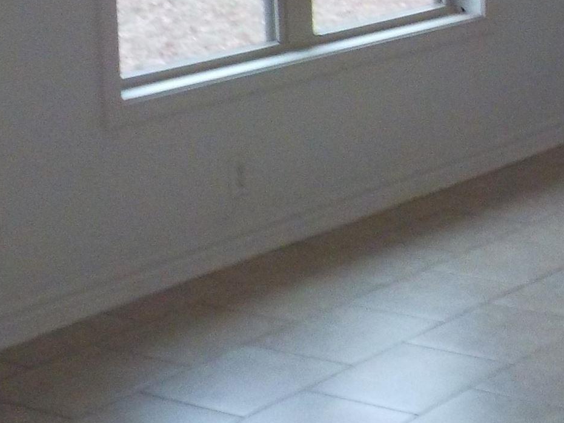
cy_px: -84
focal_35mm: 99
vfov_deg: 14.5
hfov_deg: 18.5
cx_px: 731
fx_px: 1613
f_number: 3.3
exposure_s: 1/30
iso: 320
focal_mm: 4.1
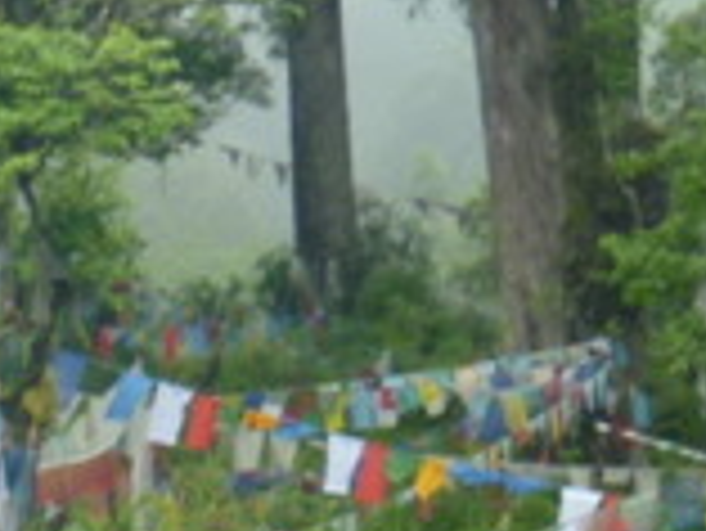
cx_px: -1183
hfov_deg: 4.2
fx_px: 9430
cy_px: 126
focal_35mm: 462
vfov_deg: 3.2
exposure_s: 1/125
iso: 100
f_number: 4
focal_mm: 12.6
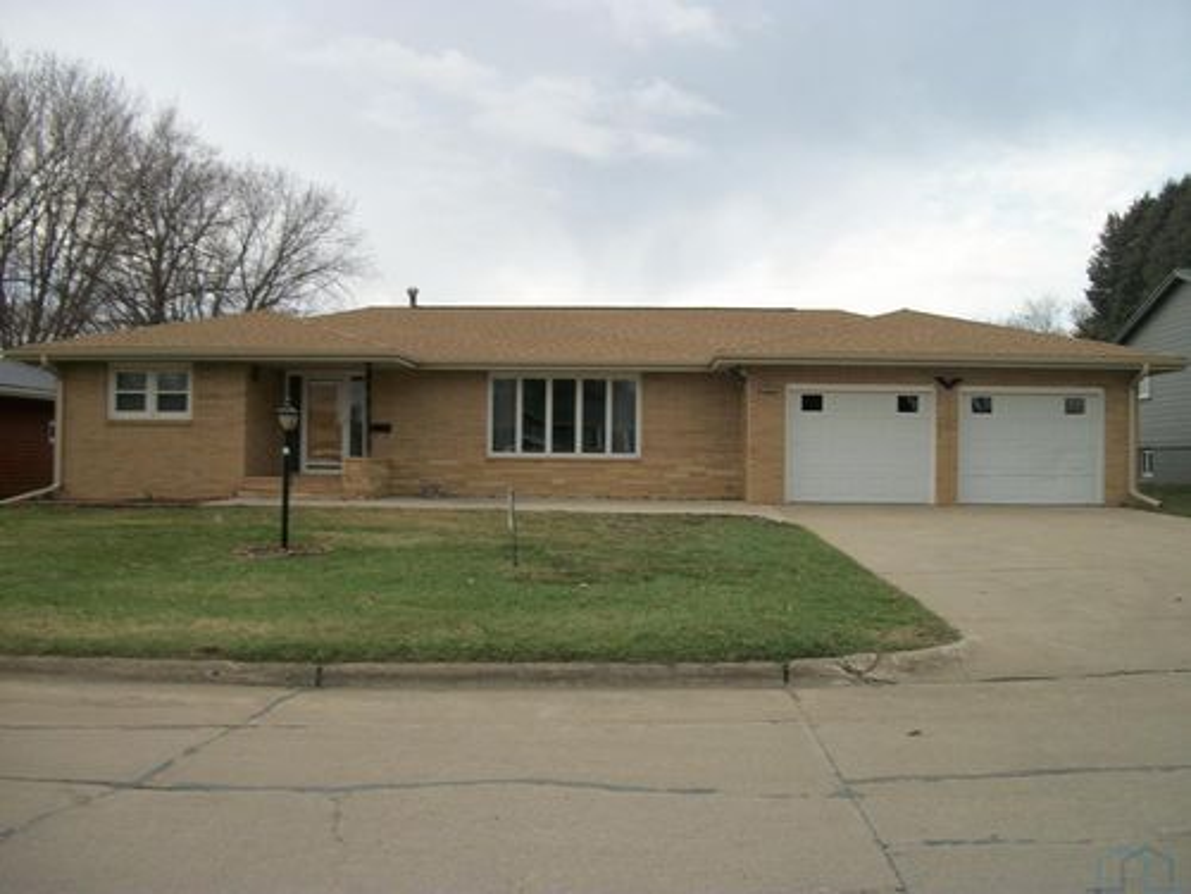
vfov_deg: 44.2
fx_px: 1101
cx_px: 596
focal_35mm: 32
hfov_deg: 56.8
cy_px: 447
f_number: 8.8
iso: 80
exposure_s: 1/80
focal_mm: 5.7
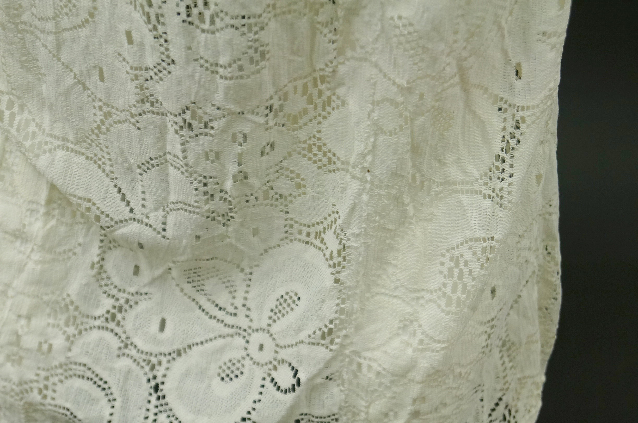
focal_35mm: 82
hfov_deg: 24.7
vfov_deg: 16.5
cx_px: 319
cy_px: 212
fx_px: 1460
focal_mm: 55
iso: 1250
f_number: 5.6
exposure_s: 1/100
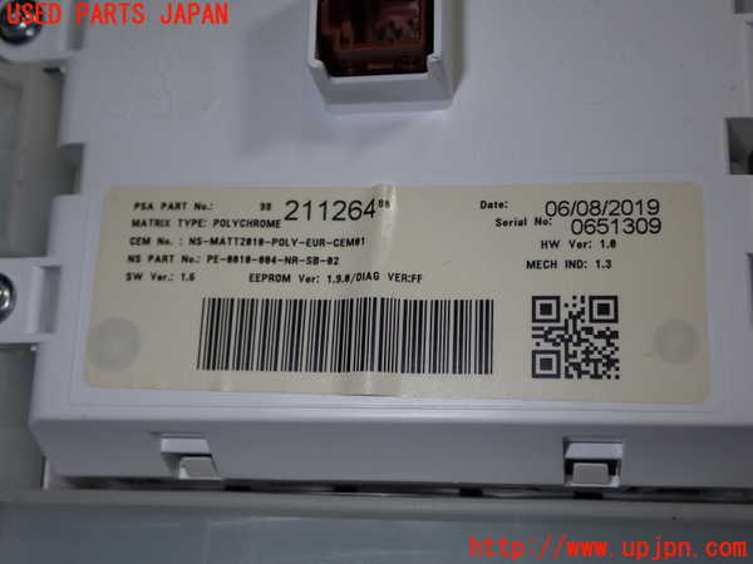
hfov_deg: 40.4
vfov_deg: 30.9
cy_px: 282
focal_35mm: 47
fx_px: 1022
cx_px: 376
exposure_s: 1/50
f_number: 9
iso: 200
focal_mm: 8.4
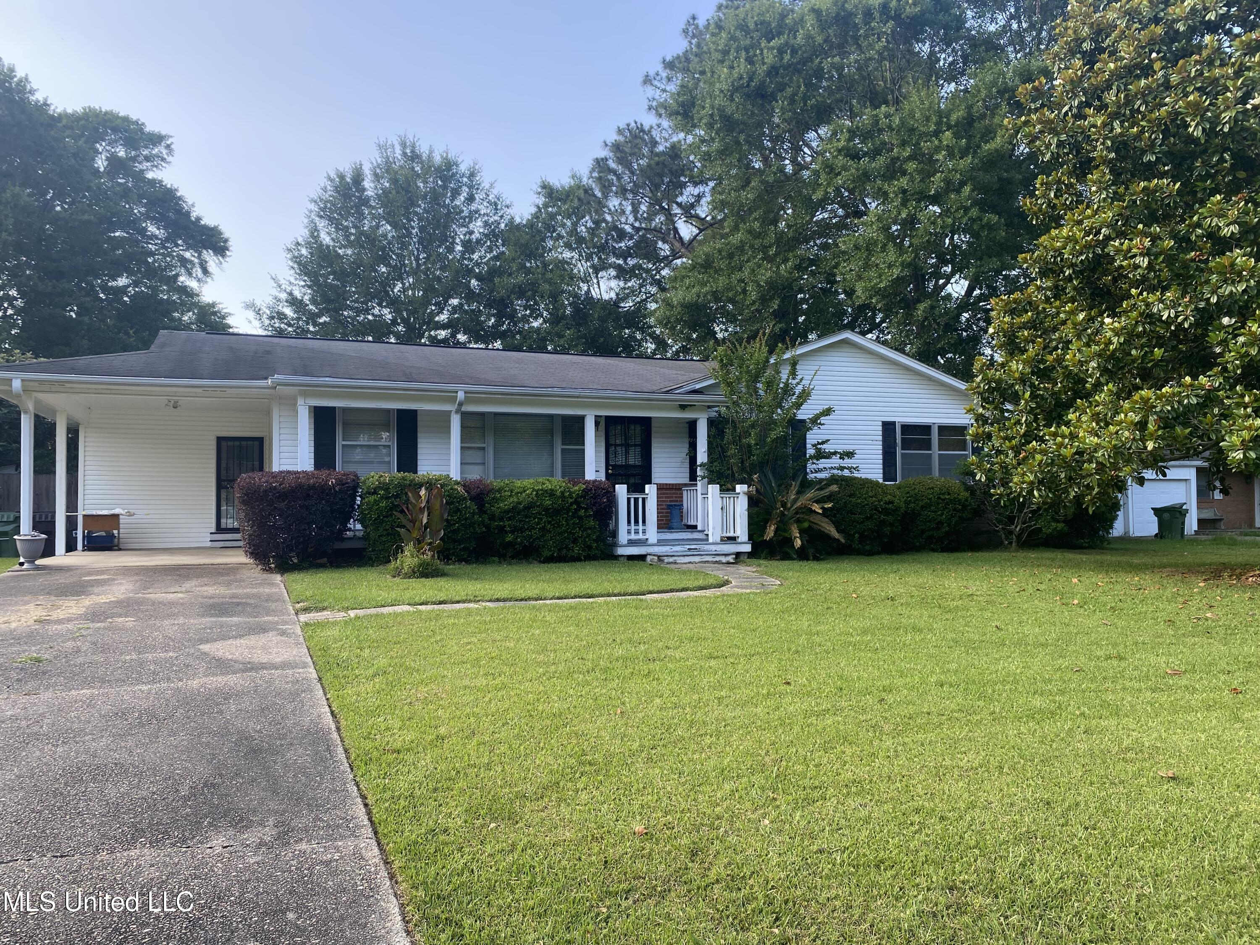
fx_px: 946
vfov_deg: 53.1
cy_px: 472
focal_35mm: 26
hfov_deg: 67.3
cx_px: 630
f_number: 1.8
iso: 32
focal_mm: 4.25
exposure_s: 1/361
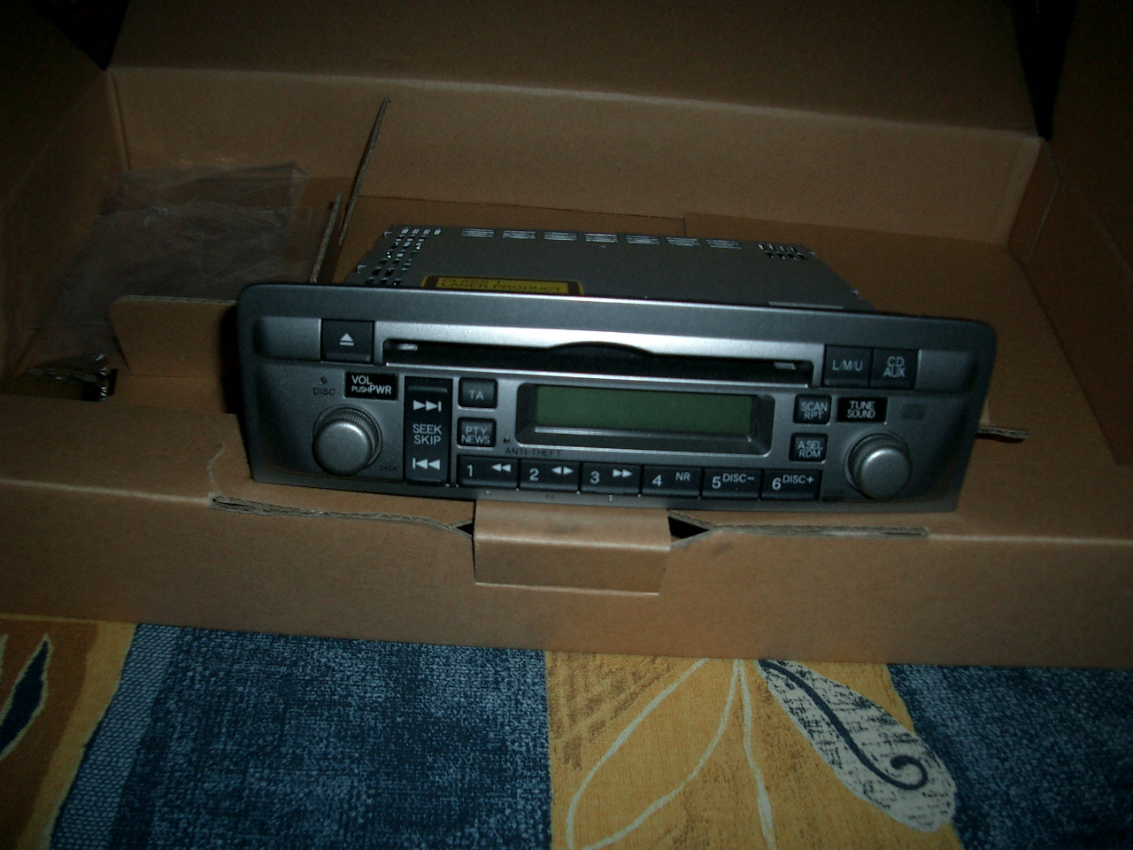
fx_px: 1146
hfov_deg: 52.6
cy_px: 425
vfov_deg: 40.7
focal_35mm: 35
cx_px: 566
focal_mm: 5.8
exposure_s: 1/40
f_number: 2.6
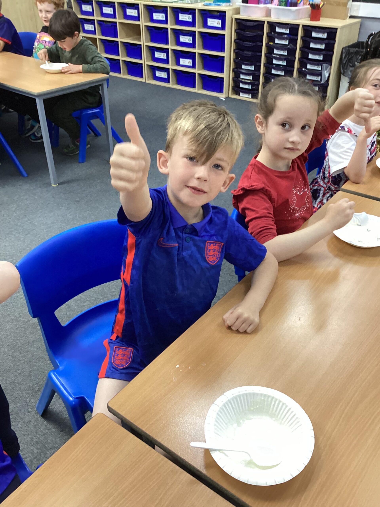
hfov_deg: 45.4
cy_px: 254
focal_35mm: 31
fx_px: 454
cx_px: 190
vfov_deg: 58.4
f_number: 2.4
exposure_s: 1/50
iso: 200
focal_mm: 3.3
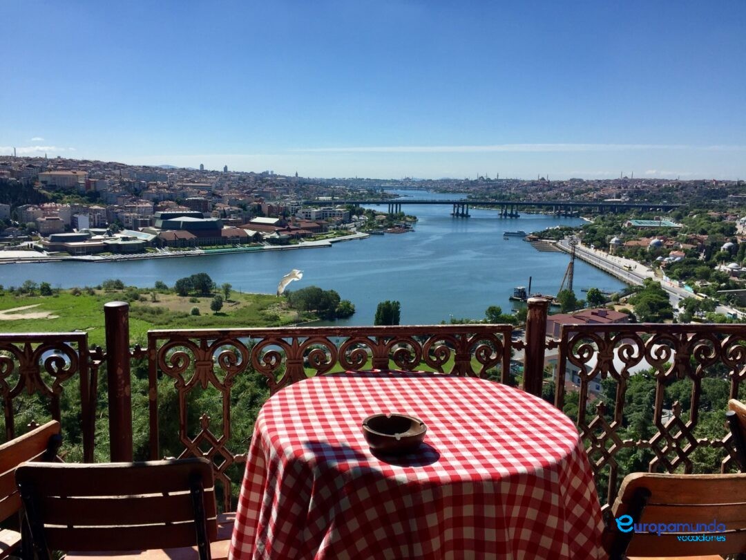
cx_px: 373
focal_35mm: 29
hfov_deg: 61.7
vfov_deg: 48.2
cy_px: 280
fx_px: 625
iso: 32
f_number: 2.2
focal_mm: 4.15
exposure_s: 1/2475
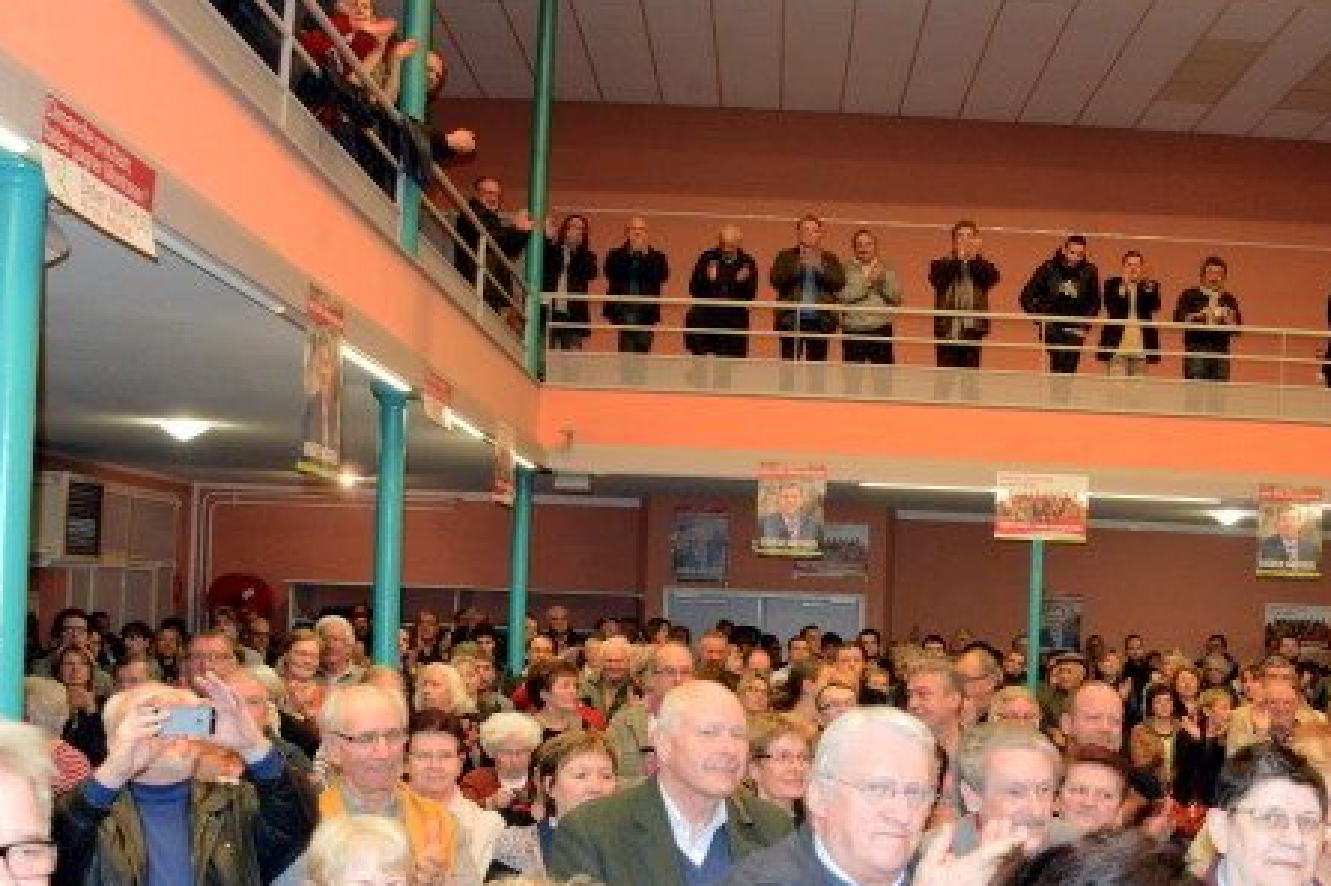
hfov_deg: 44.2
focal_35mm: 44
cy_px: 610
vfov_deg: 30.2
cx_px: 833
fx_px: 1626
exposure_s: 1/60
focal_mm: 28
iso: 6400
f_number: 7.1
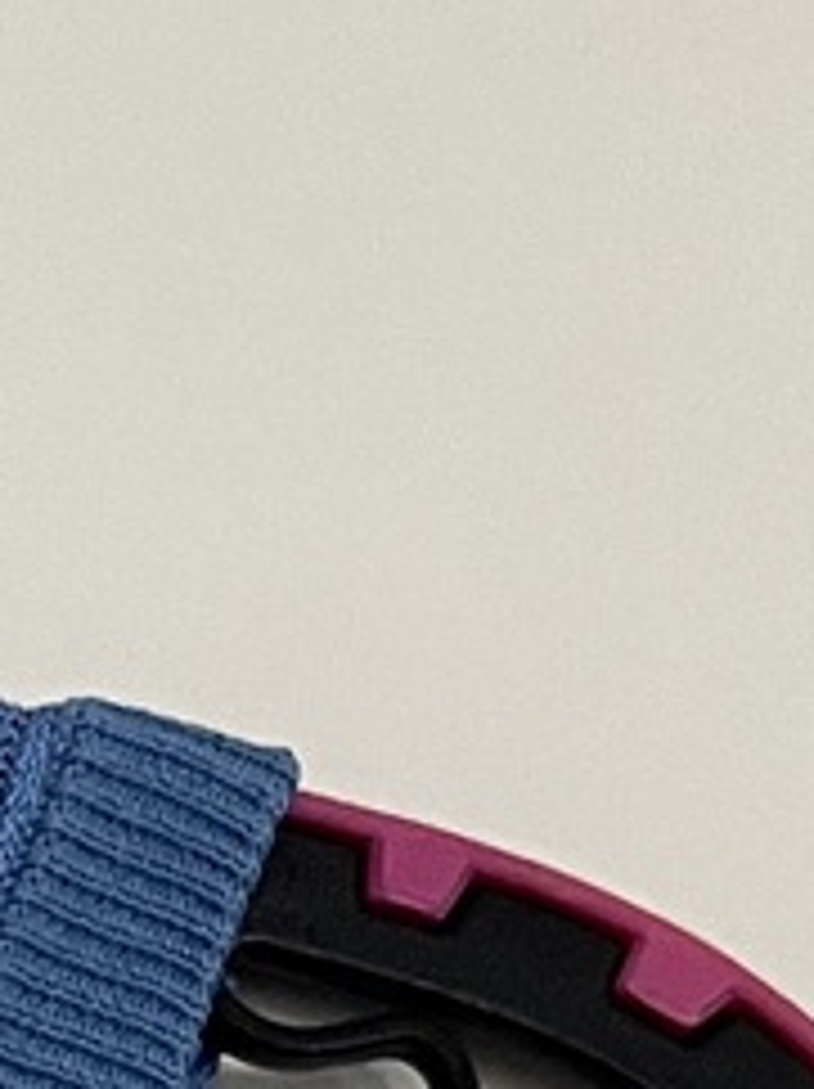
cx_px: -1403
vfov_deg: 9.2
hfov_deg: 7.8
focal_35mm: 172
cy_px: 3298
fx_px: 5402
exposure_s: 1/50
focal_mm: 5.1
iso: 200
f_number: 1.6
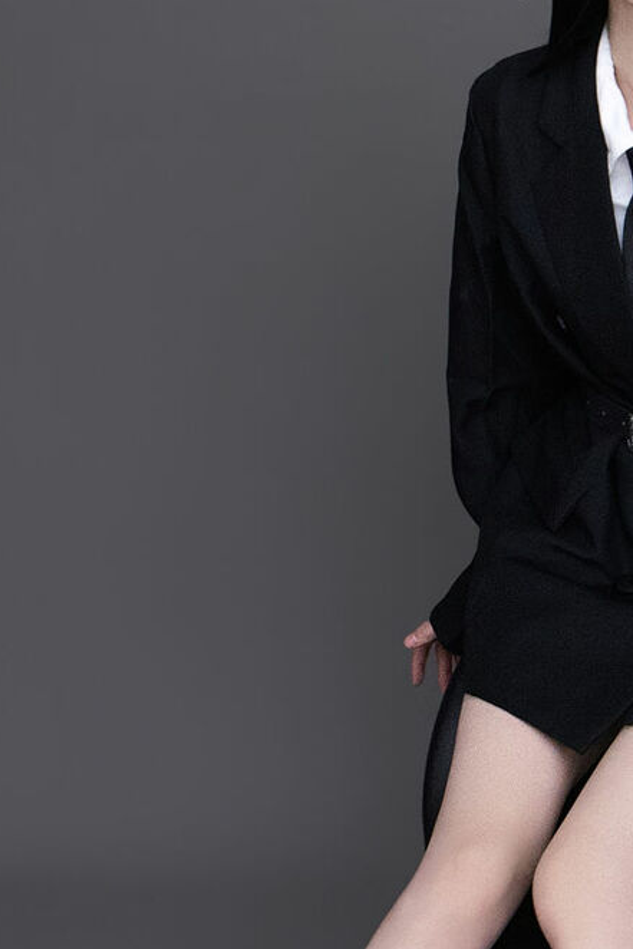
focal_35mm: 81
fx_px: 2135
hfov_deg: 16.6
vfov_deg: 25.0
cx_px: 594
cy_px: 599
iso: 3200
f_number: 8
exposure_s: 1/50
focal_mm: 35
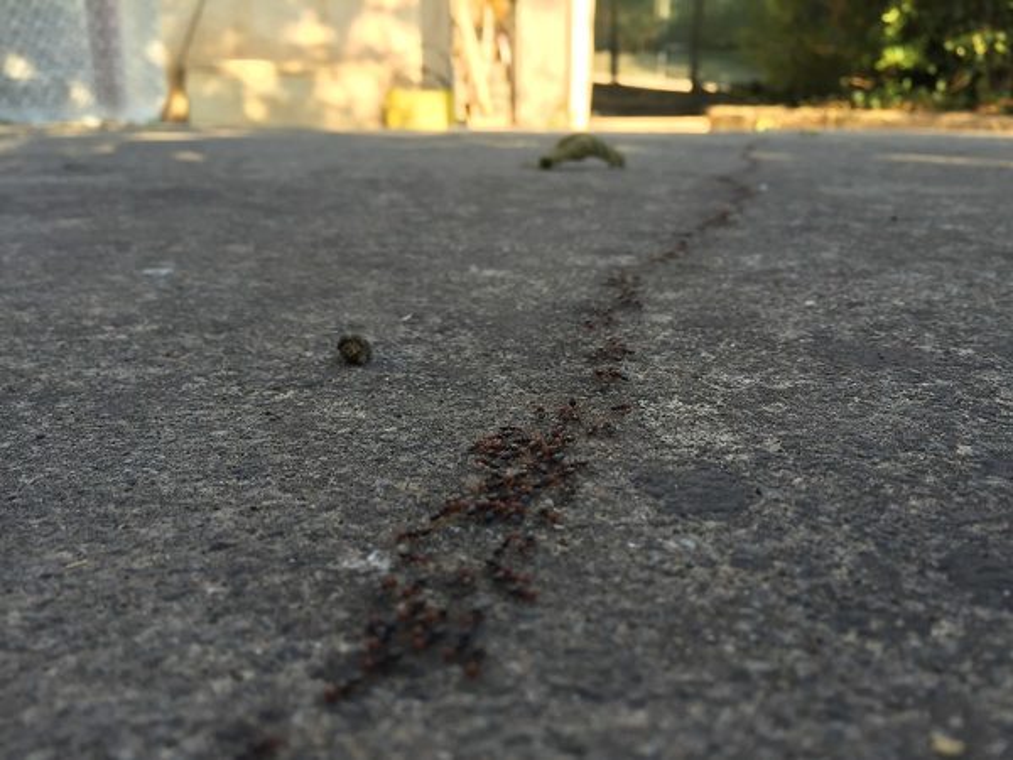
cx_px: 506
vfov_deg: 48.2
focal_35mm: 29
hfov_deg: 61.7
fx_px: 849
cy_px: 380
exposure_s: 1/134
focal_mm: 4.15
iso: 32
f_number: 2.2
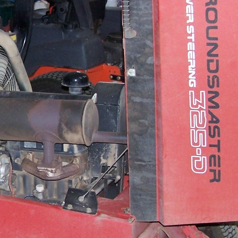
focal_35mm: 101
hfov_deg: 16.9
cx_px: 12
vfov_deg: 17.2
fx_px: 786
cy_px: 123
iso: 140
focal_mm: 6.3
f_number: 2.8
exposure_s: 1/60
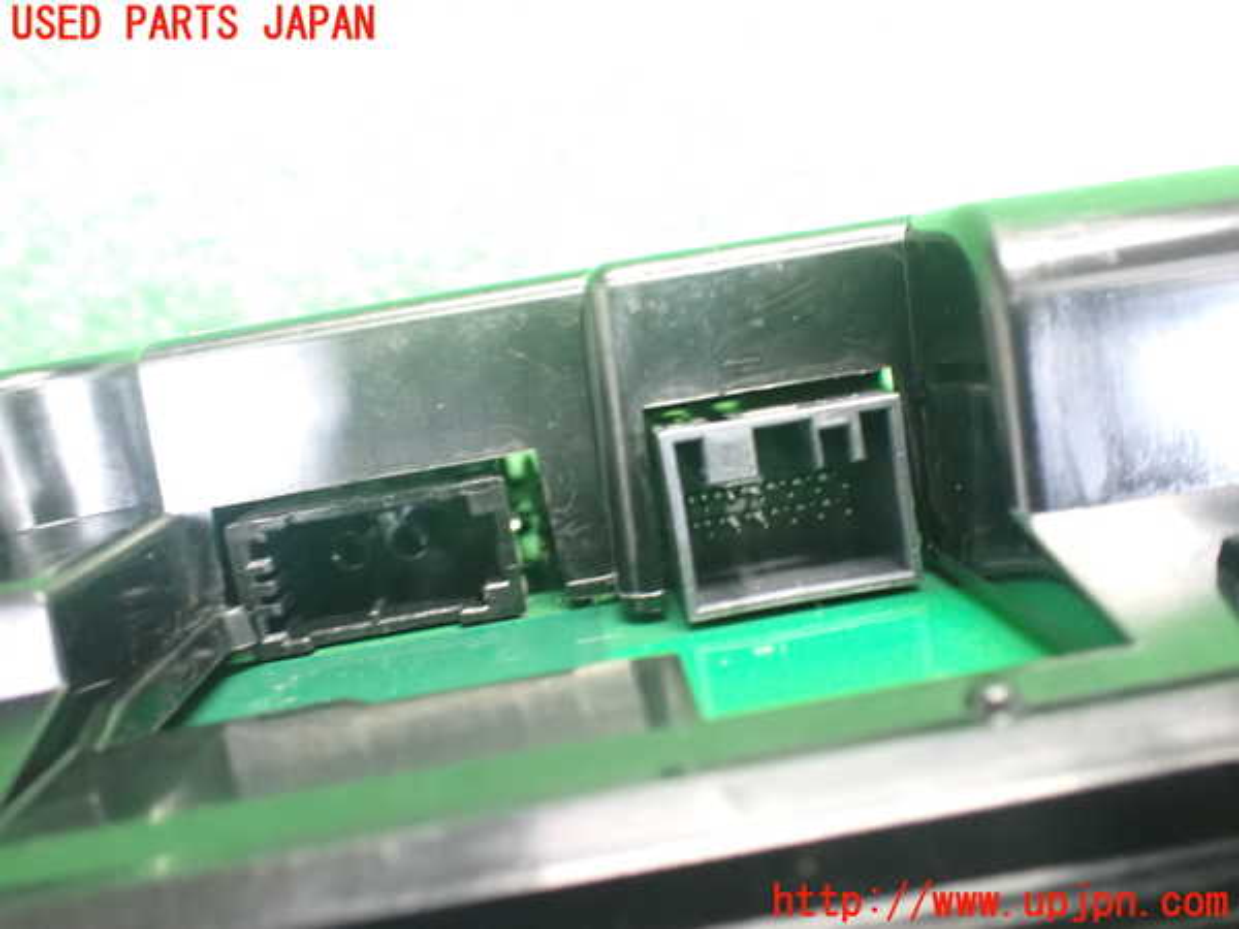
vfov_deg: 46.8
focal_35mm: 30
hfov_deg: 60.0
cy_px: 464
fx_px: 1074
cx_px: 620
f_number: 2.3
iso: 1250
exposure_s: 1/30
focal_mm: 5.4
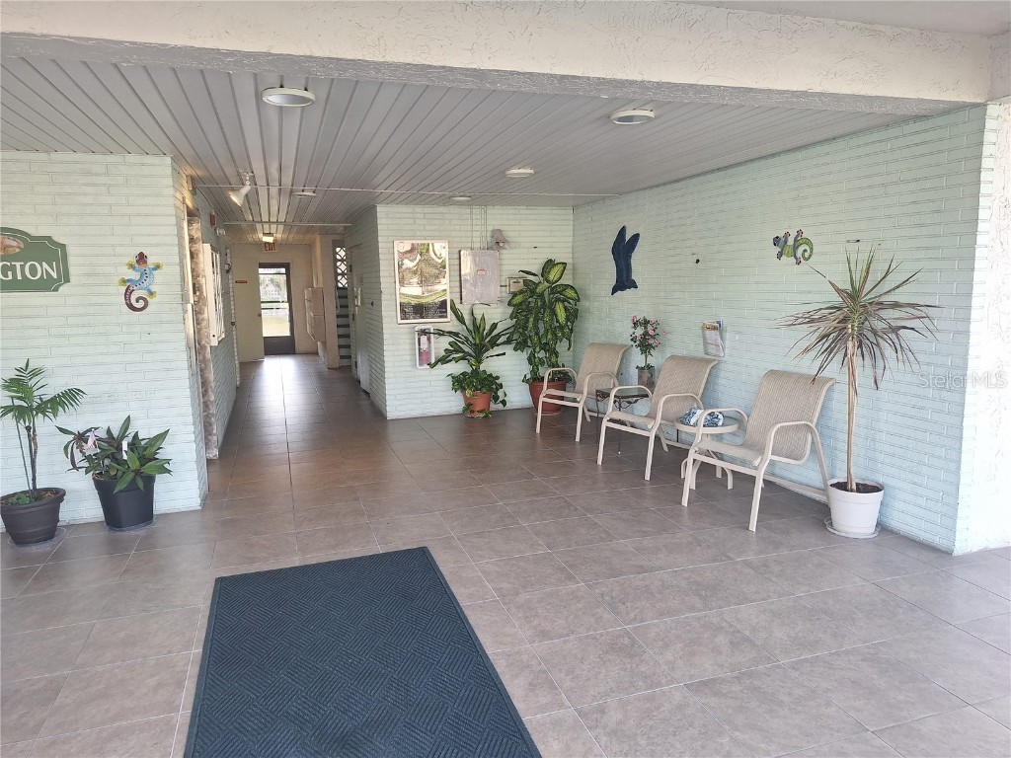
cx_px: 506
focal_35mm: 23
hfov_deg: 73.9
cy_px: 379
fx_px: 672
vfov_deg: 58.9
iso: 50
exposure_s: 1/120
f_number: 1.8
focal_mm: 5.54
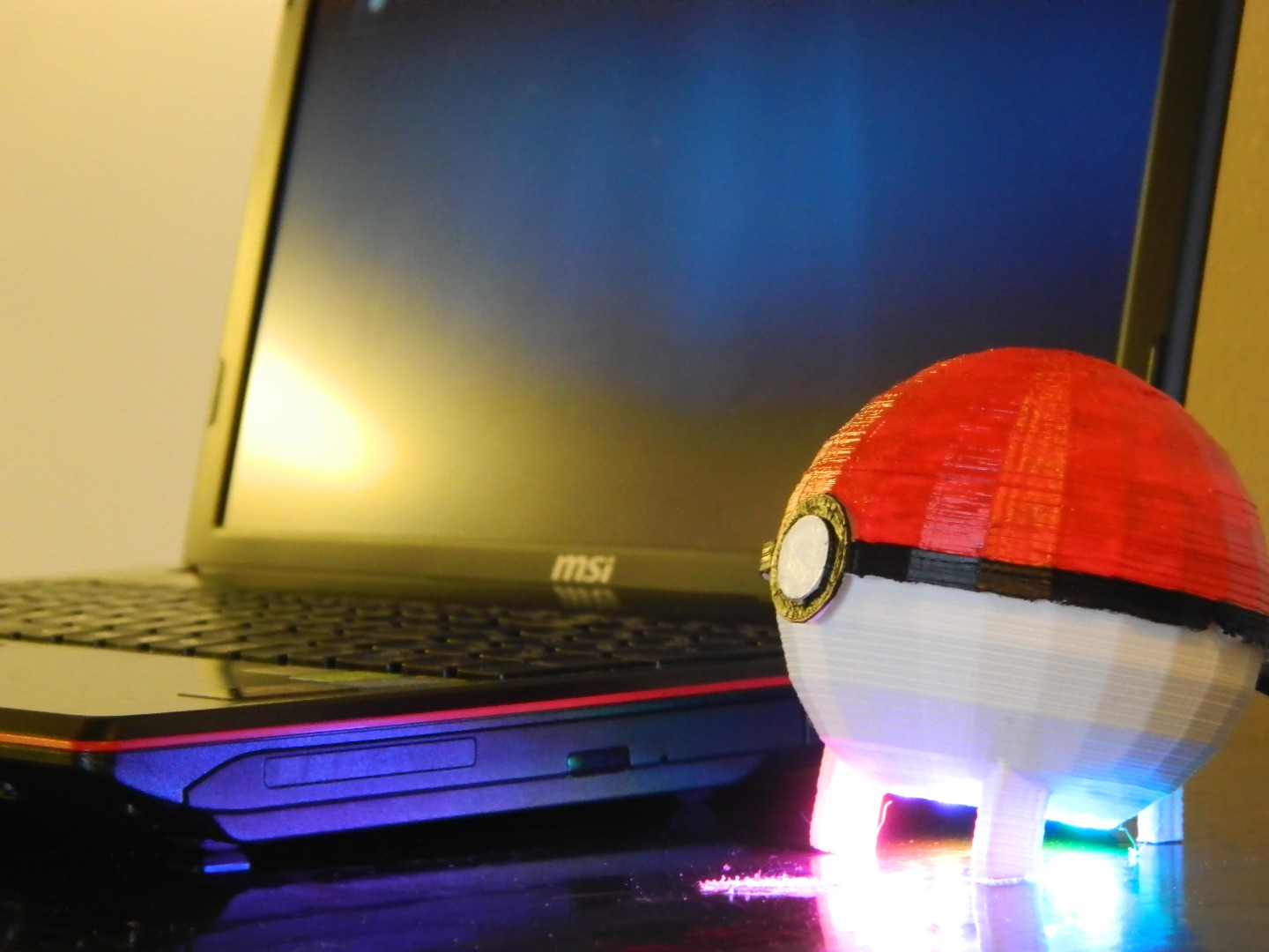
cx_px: 634
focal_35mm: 103
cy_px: 476
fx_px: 3776
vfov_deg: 14.4
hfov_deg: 19.1
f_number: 4.5
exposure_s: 1/6
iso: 200
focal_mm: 18.6
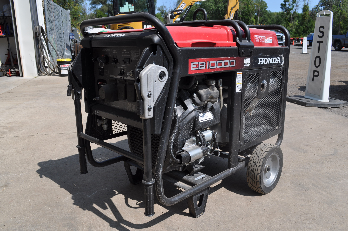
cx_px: 174
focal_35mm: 30
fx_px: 290
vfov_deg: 43.5
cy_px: 116
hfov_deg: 62.0
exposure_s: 1/320
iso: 200
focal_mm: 20
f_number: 9
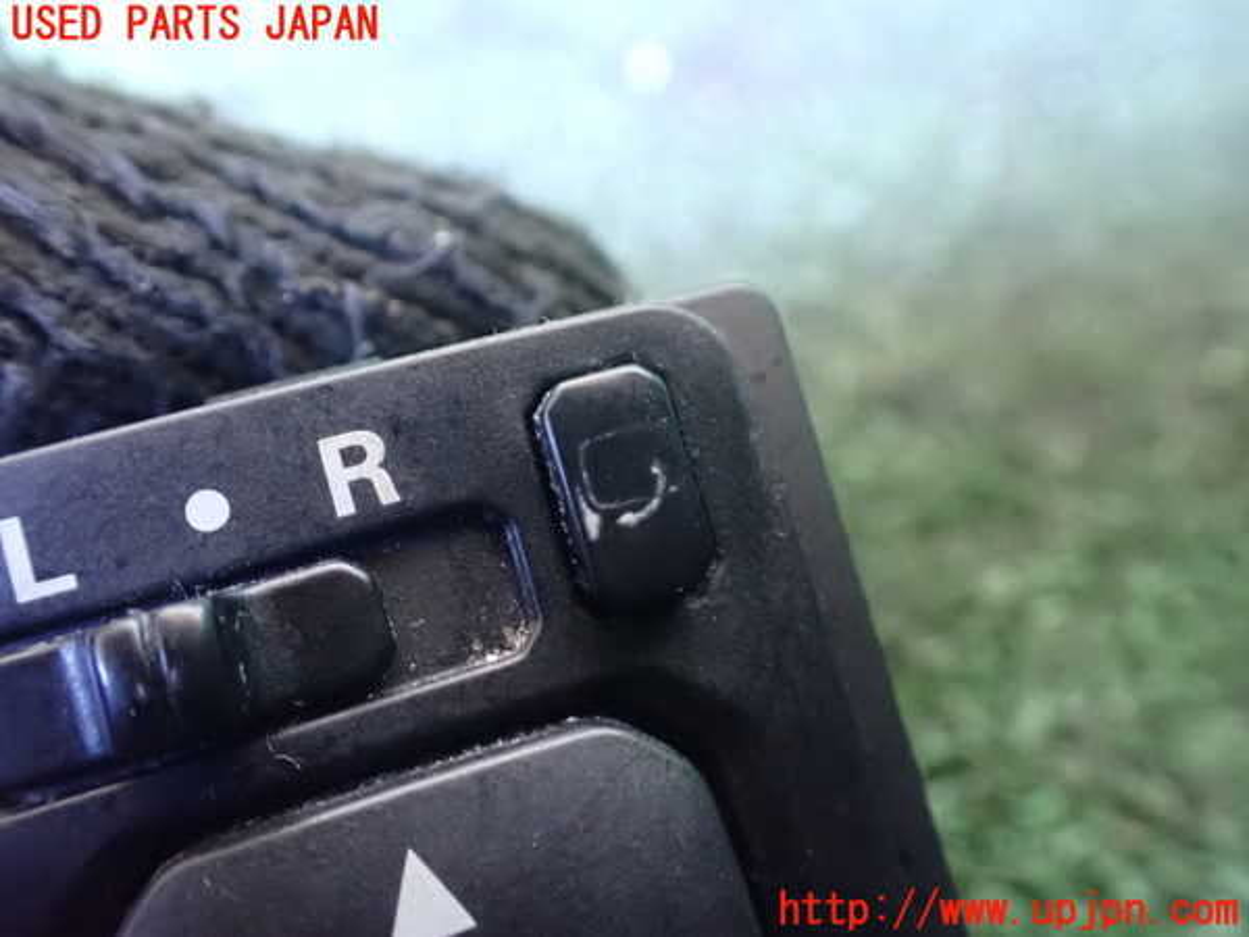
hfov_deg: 60.0
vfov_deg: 46.8
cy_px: 468
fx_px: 1082
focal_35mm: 30
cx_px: 624
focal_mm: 5.4
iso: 1600
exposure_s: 1/25
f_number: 2.3
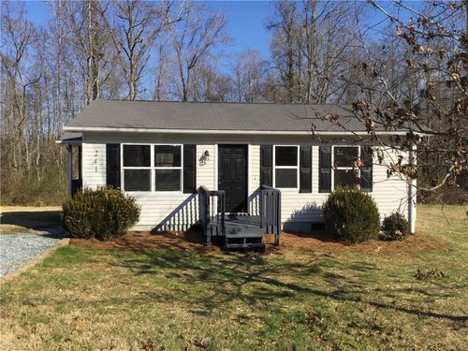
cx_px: 234
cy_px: 176
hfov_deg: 58.4
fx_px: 419
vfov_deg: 45.4
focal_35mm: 31
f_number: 2.4
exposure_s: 1/1664
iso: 25
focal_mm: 3.3
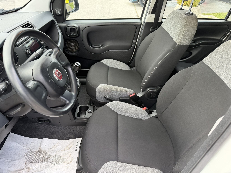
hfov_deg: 71.6
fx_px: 160
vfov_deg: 56.8
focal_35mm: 24
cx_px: 116
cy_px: 86
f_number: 1.78
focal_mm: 6.76
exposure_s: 1/202
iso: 200
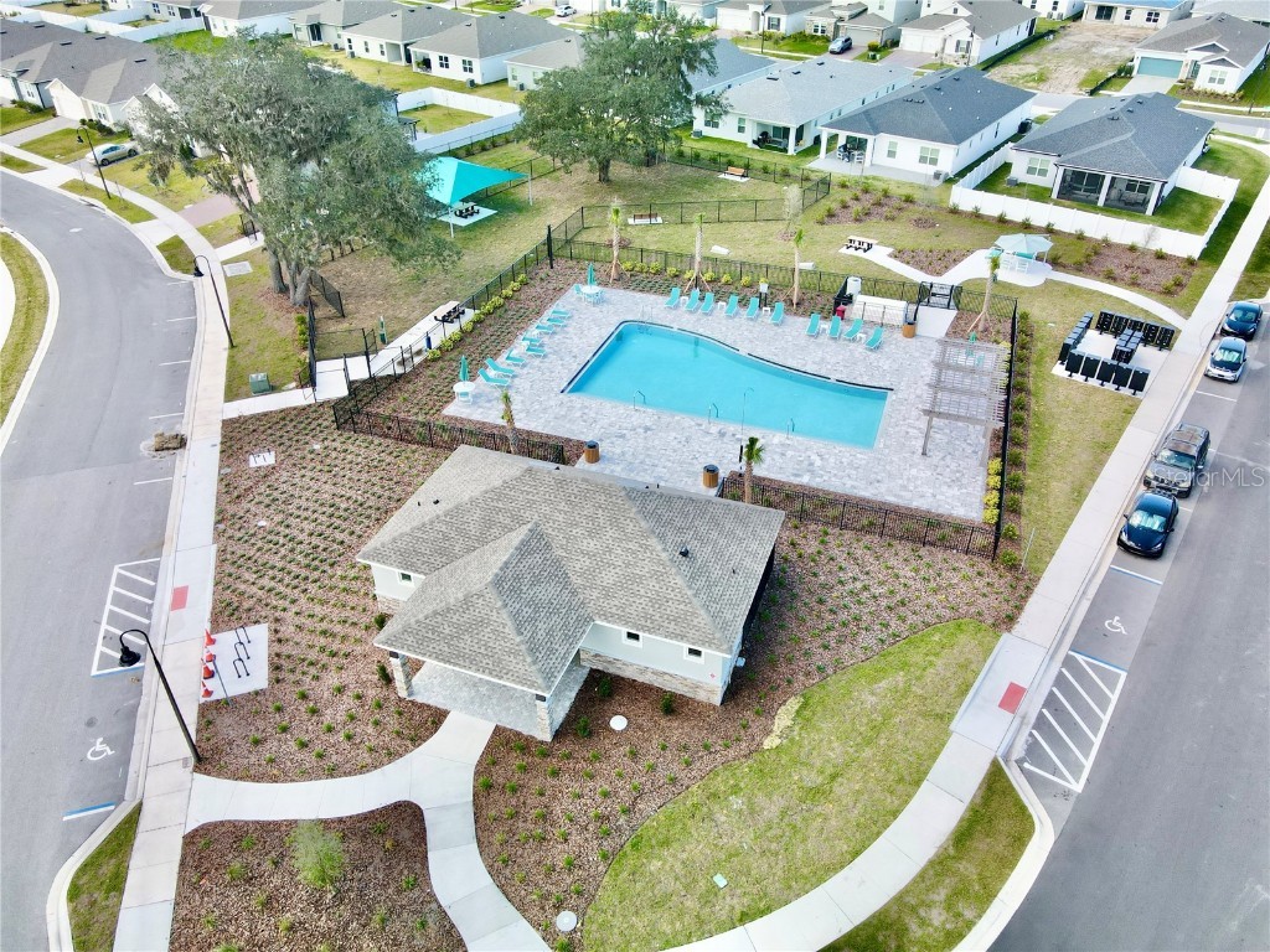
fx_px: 881
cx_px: 635
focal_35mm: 24
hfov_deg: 71.6
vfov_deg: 56.8
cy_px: 476
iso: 110
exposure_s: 1/100
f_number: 2.8
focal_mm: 4.5
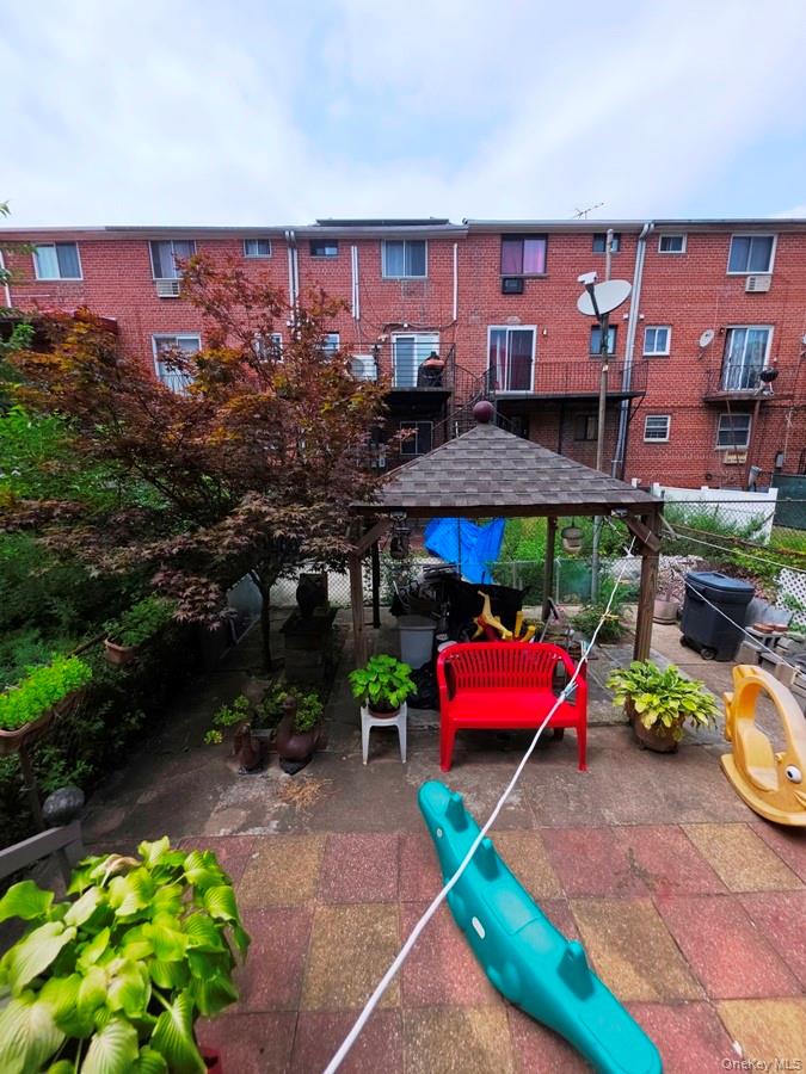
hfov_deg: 89.9
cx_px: 403
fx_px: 404
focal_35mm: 13
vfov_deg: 106.2
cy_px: 537
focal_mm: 2.2
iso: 20
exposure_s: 1/914
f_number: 1.9
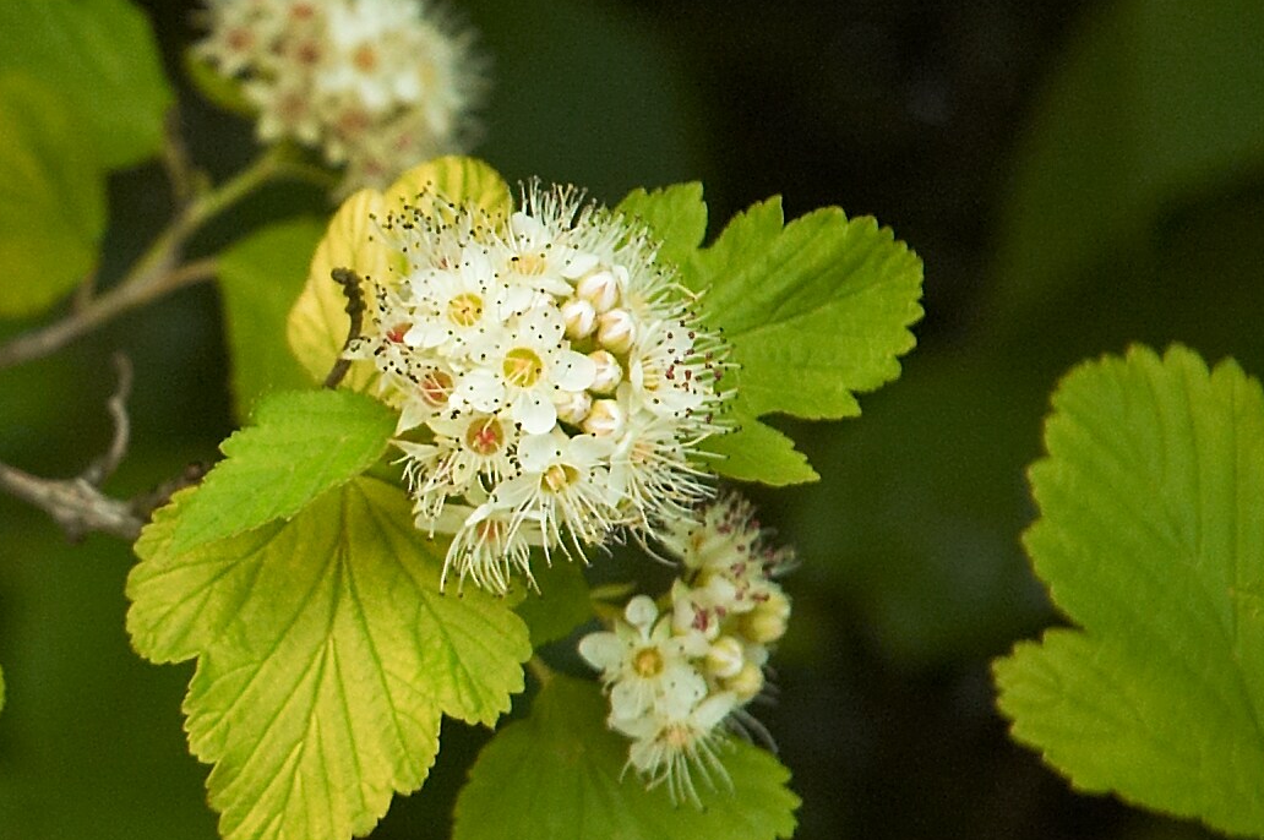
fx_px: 10734
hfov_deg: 6.7
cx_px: -431
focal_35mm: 306
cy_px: 474
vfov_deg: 4.5
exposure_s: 1/200
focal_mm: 70
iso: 500
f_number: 7.1
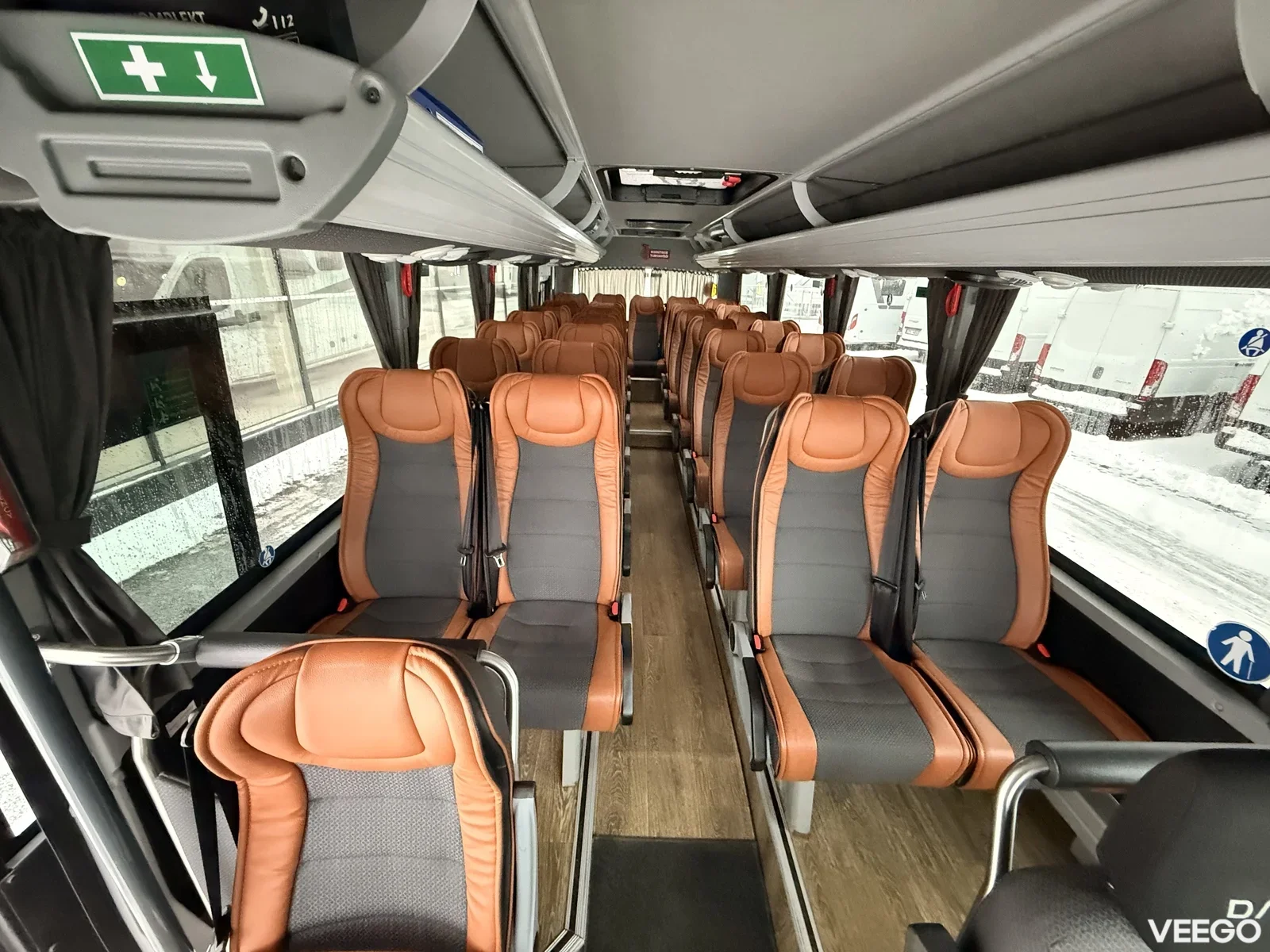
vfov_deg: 85.7
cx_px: 635
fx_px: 514
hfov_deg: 102.1
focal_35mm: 14
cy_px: 476
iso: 1600
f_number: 2.2
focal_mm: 2.22
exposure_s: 1/40
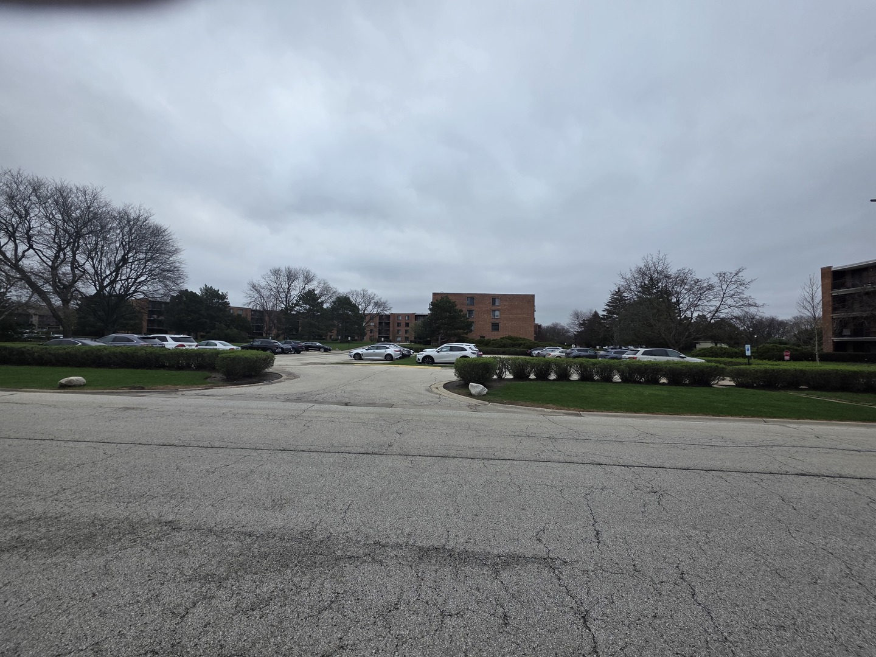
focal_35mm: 13
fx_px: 329
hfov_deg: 106.2
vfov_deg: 89.9
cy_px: 328
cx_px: 438
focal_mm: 2.2
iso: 40
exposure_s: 1/1350
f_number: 1.9
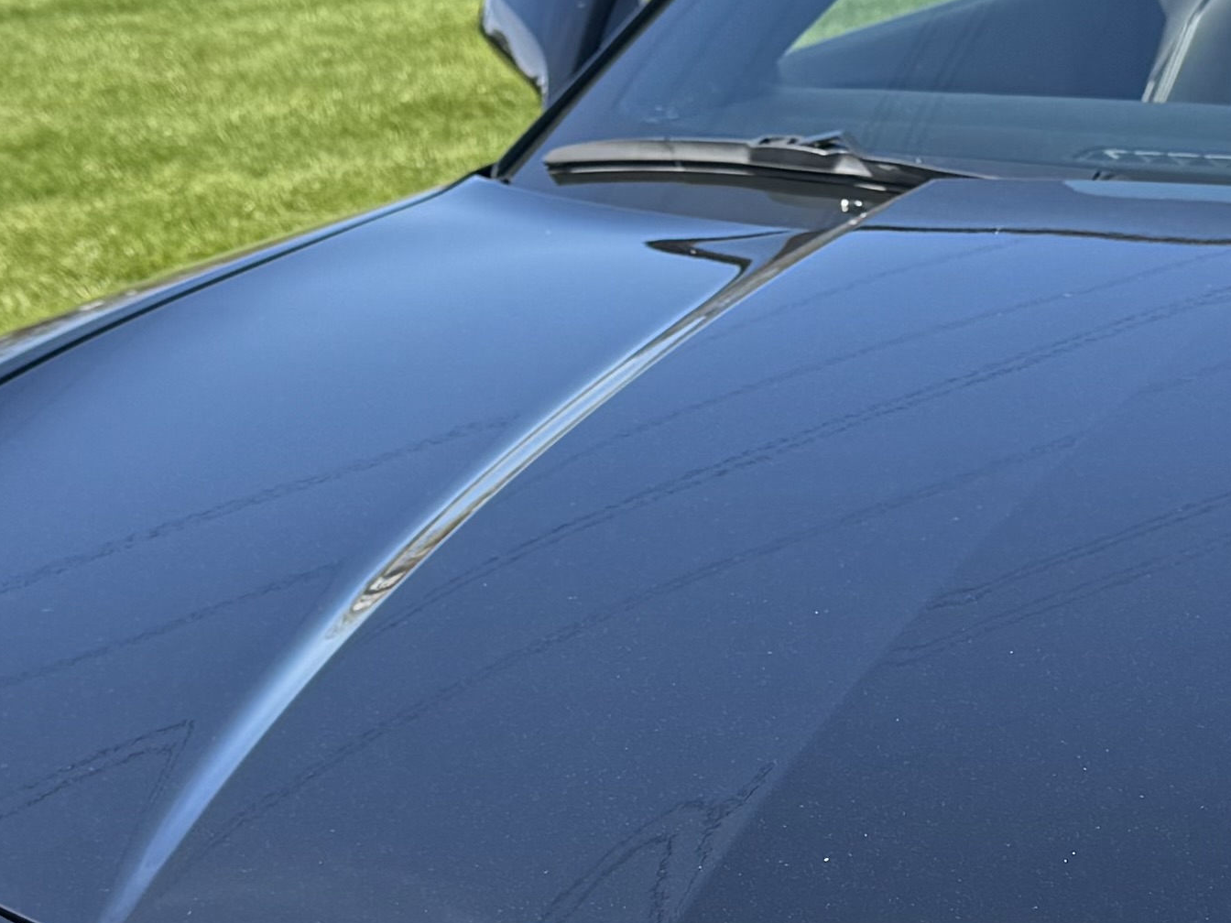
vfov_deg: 14.3
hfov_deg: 19.2
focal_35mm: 102
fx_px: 3627
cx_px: 882
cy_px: 949
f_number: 1.78
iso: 80
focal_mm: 6.76
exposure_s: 1/1488
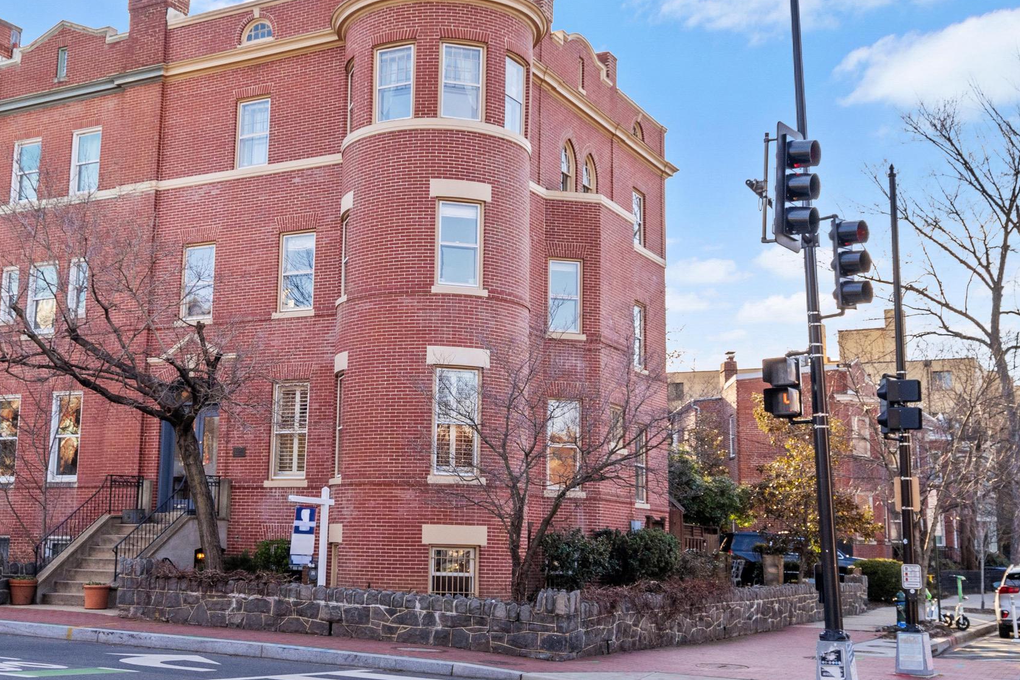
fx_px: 1246
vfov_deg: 30.5
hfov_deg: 44.3
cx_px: 407
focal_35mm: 44
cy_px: 292
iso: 500
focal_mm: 24
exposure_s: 1/320
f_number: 8
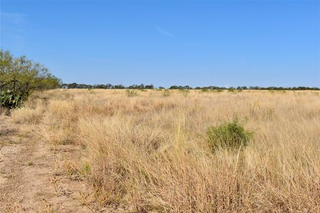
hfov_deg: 49.6
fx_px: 347
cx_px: 160
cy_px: 106
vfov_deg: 34.2
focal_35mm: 39
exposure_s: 1/400
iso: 100
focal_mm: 26
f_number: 10
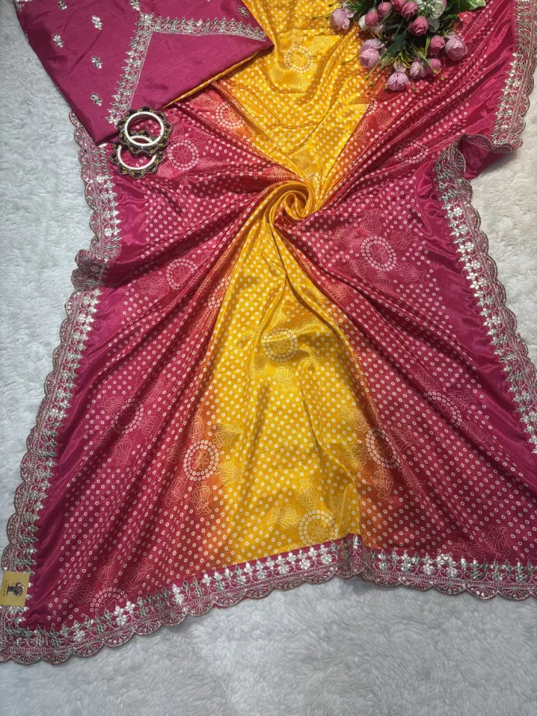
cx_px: 268
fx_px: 538
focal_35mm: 26
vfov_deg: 67.3
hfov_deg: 53.1
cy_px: 358
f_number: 1.6
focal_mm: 5.96
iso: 32
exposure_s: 1/121
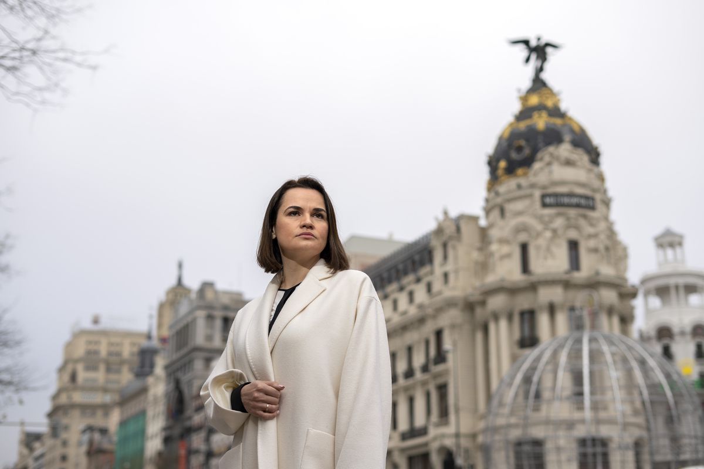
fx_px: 978
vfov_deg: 27.0
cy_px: 234
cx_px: 352
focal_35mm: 50
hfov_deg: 39.6
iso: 100
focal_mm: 50
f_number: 2.8
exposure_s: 1/200
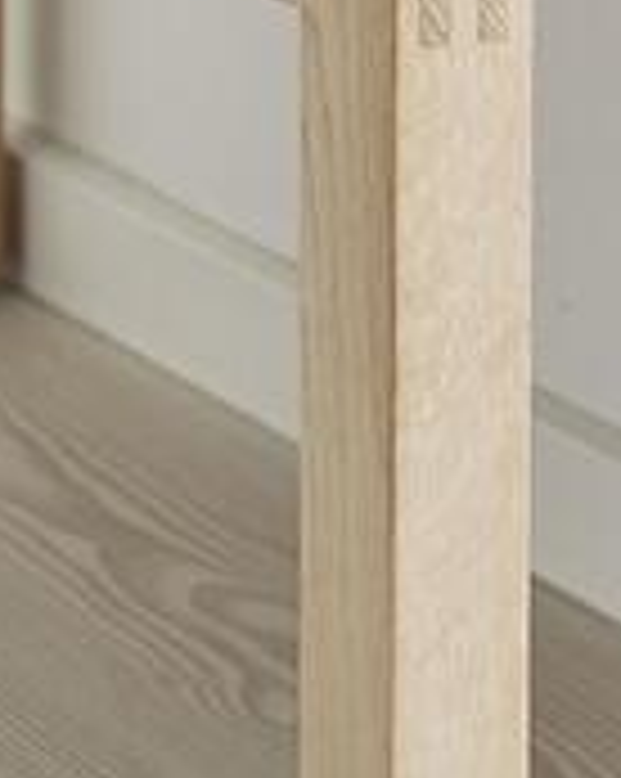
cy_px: -1077
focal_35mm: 308
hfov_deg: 5.0
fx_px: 7089
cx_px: 788
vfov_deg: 6.0
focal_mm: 80
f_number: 8
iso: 100
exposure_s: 1/15
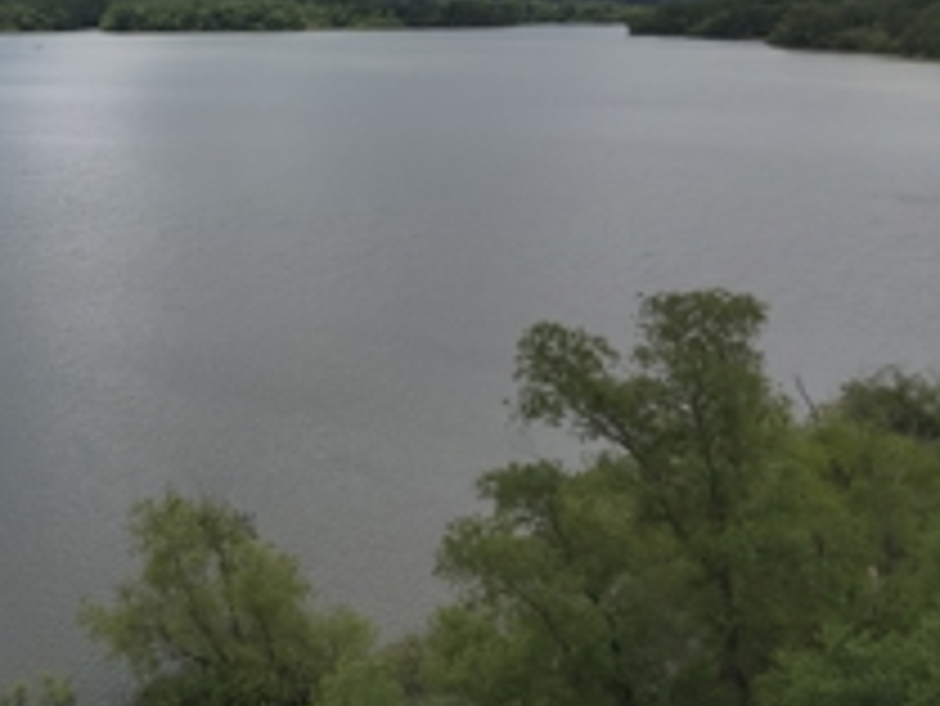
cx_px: 49
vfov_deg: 31.0
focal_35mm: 46
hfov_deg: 37.7
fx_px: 1250
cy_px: 184
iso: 100
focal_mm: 4.4
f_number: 2.8
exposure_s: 1/1250
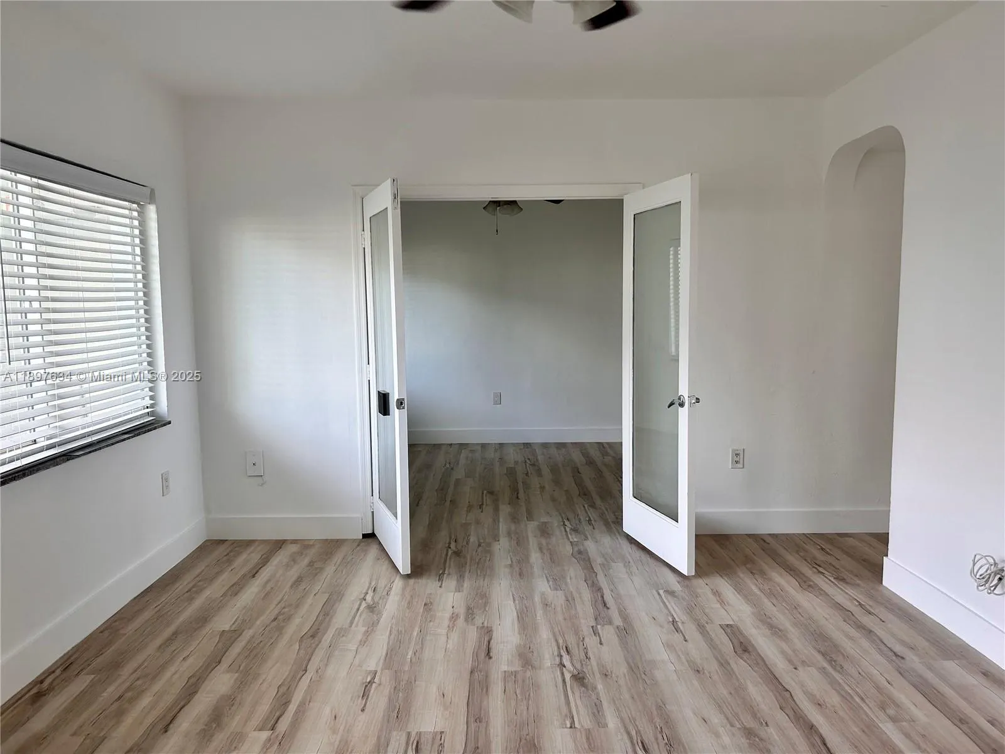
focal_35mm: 26
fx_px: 755
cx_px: 502
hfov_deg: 67.3
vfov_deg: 53.1
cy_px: 377
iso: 80
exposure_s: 1/121
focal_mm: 5.7
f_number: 1.5
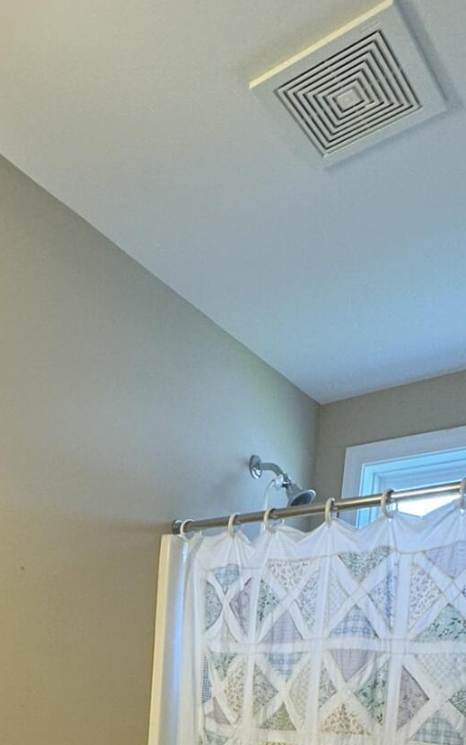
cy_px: 783
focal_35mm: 36
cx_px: 119
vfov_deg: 44.0
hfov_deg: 34.6
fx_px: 732
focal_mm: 2.22
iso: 160
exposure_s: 1/120
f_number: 2.2
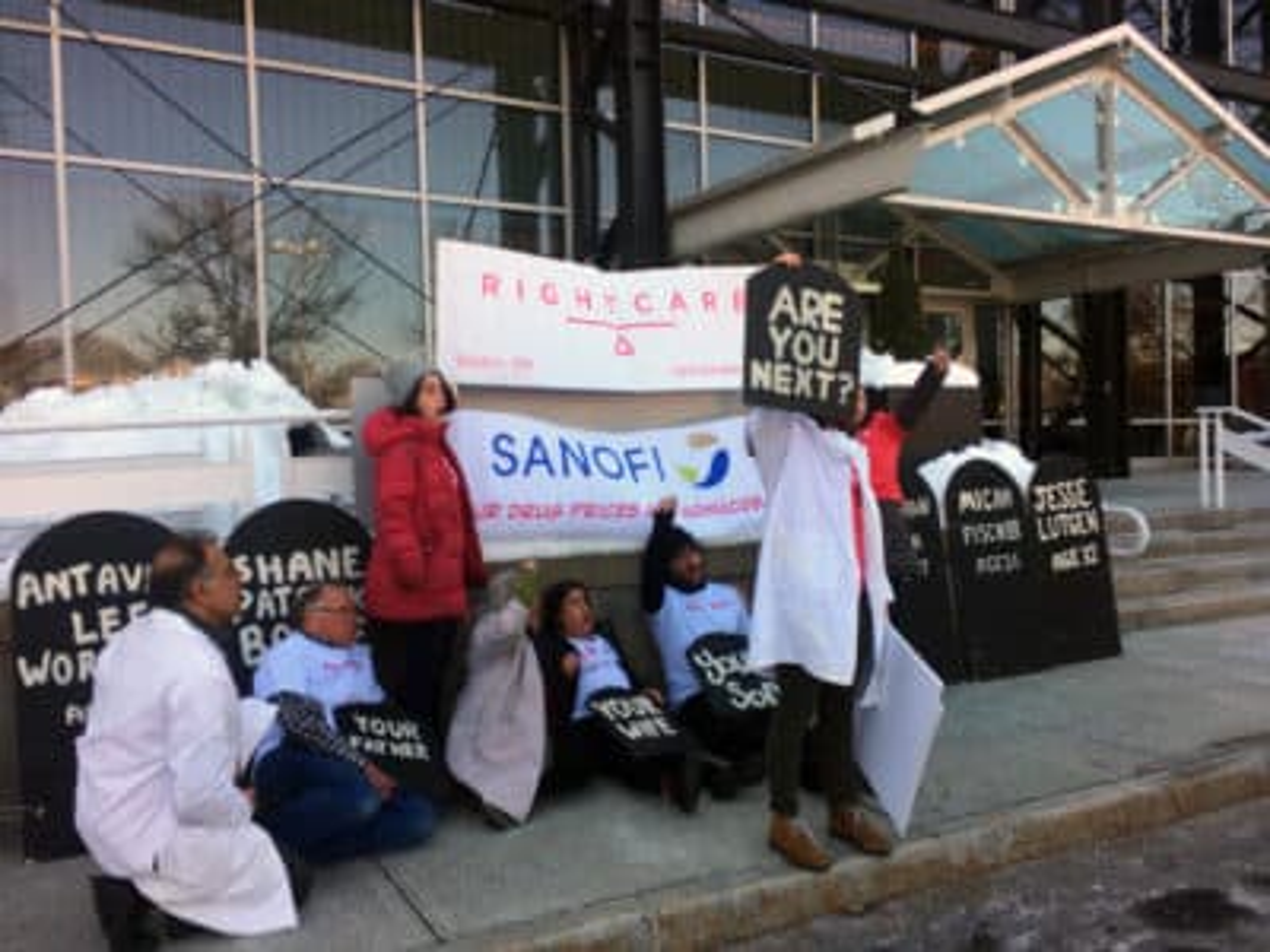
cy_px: 476
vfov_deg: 48.2
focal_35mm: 29
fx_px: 1064
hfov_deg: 61.7
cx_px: 635
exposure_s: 1/547
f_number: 2.2
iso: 32
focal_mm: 4.15
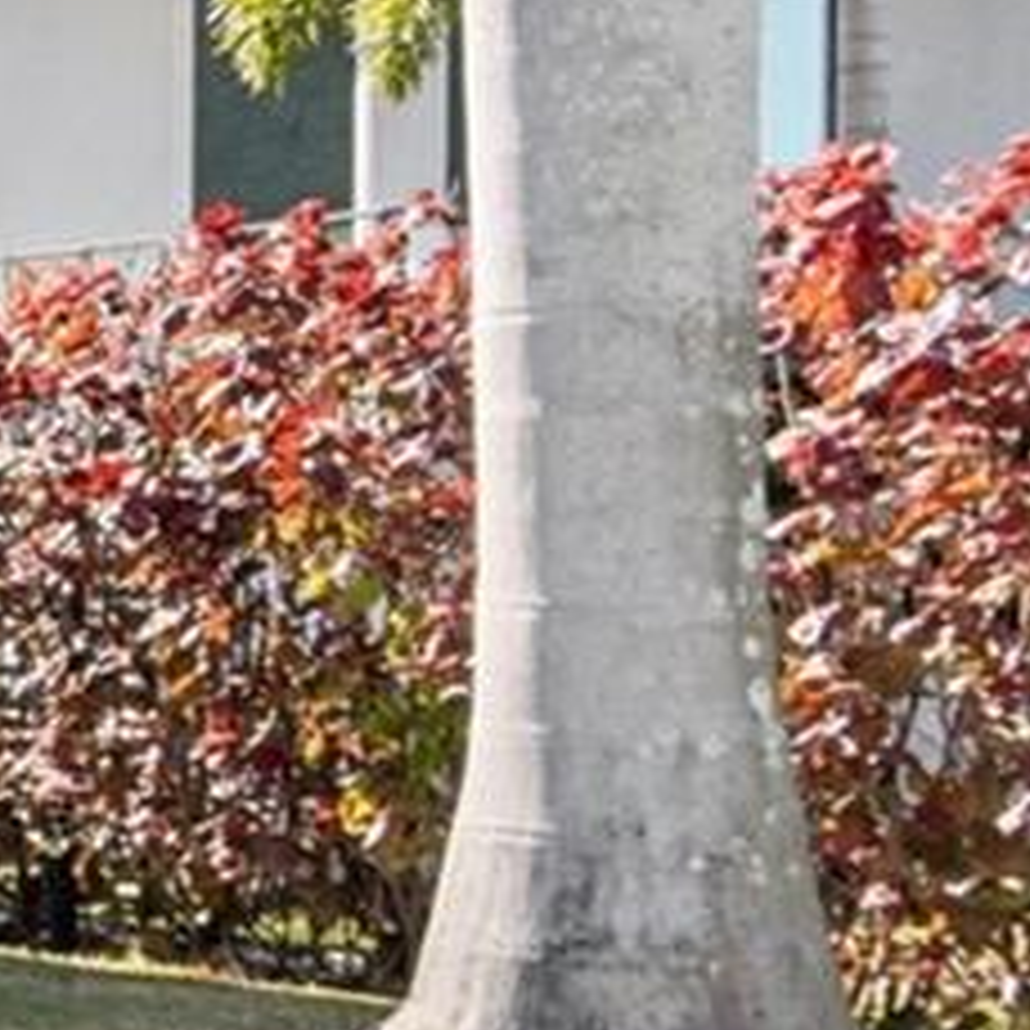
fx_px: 3198
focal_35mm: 95
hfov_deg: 9.8
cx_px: -2492
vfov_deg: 17.7
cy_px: -76
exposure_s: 1/1250
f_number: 8
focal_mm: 16
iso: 400
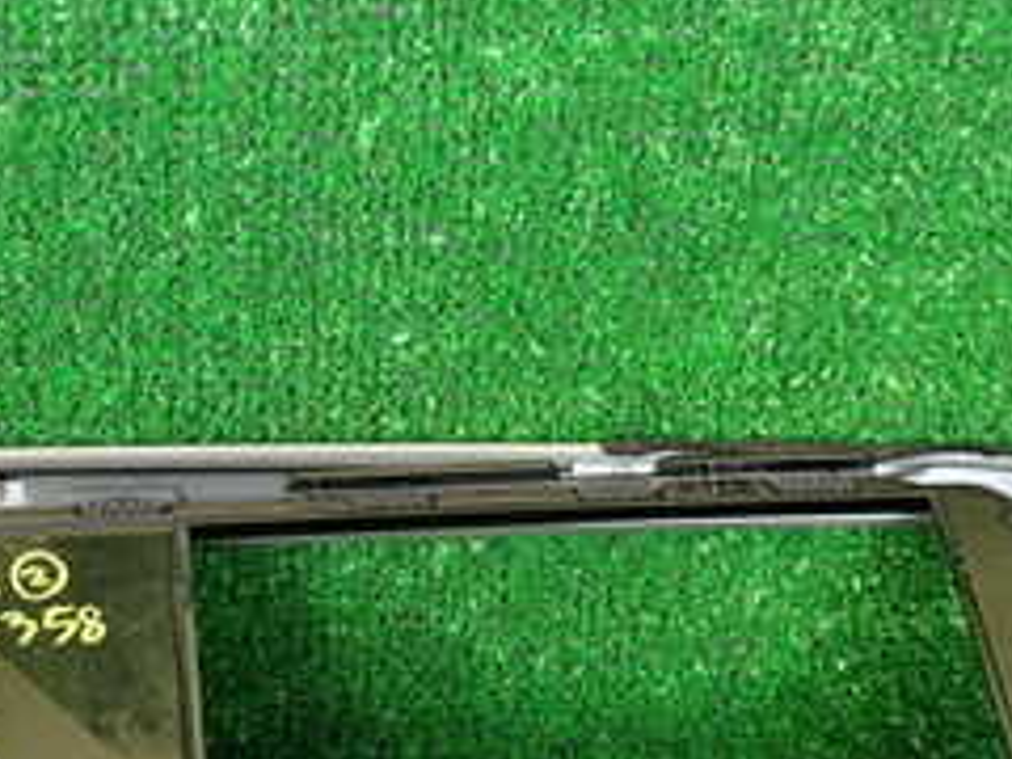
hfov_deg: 25.9
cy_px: 810
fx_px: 2193
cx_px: 358
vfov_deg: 18.9
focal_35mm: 75
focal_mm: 5.4
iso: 200
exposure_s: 1/30
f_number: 2.3
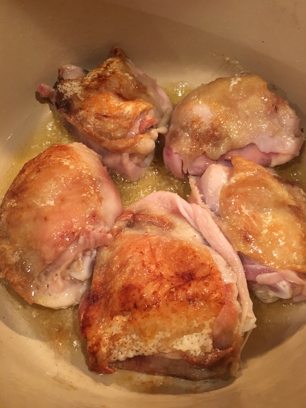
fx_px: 342
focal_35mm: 29
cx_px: 153
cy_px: 204
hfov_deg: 48.2
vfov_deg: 61.7
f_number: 2.2
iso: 200
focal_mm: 4.15
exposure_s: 1/30
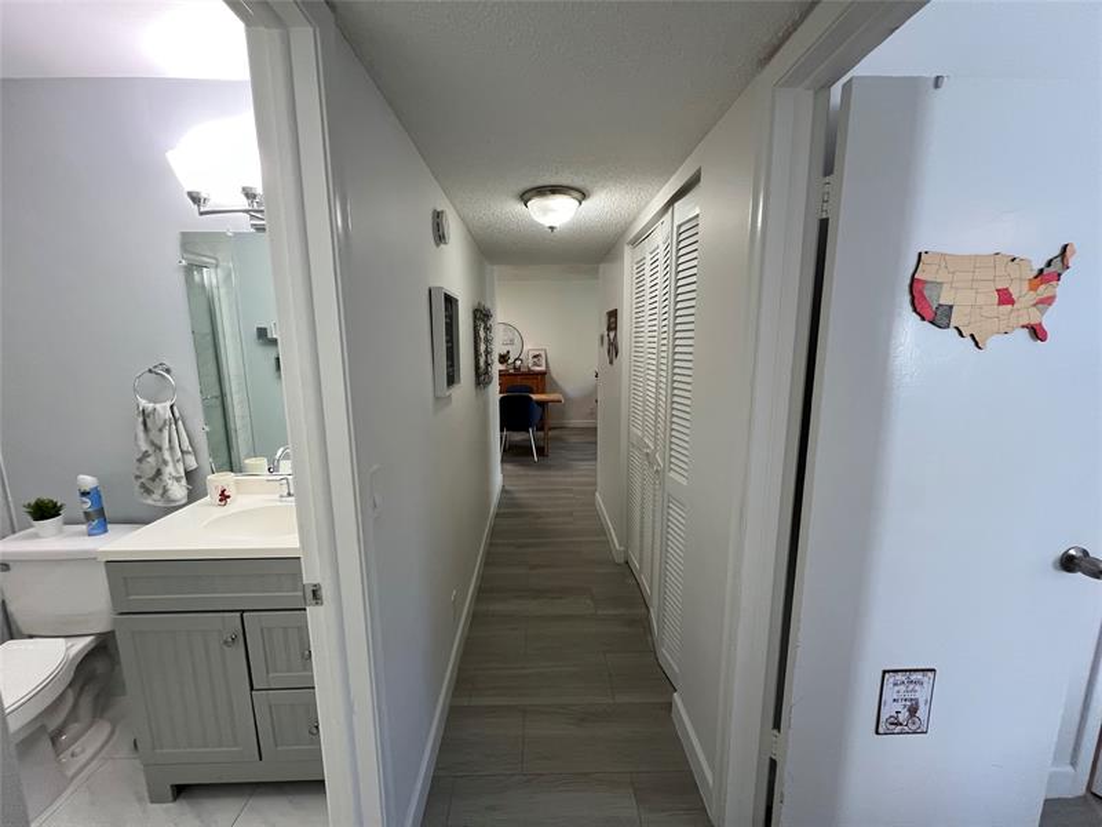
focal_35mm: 13
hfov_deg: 106.2
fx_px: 414
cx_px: 551
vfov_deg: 89.9
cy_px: 414
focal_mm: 1.57
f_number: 1.8
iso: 250
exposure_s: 1/120
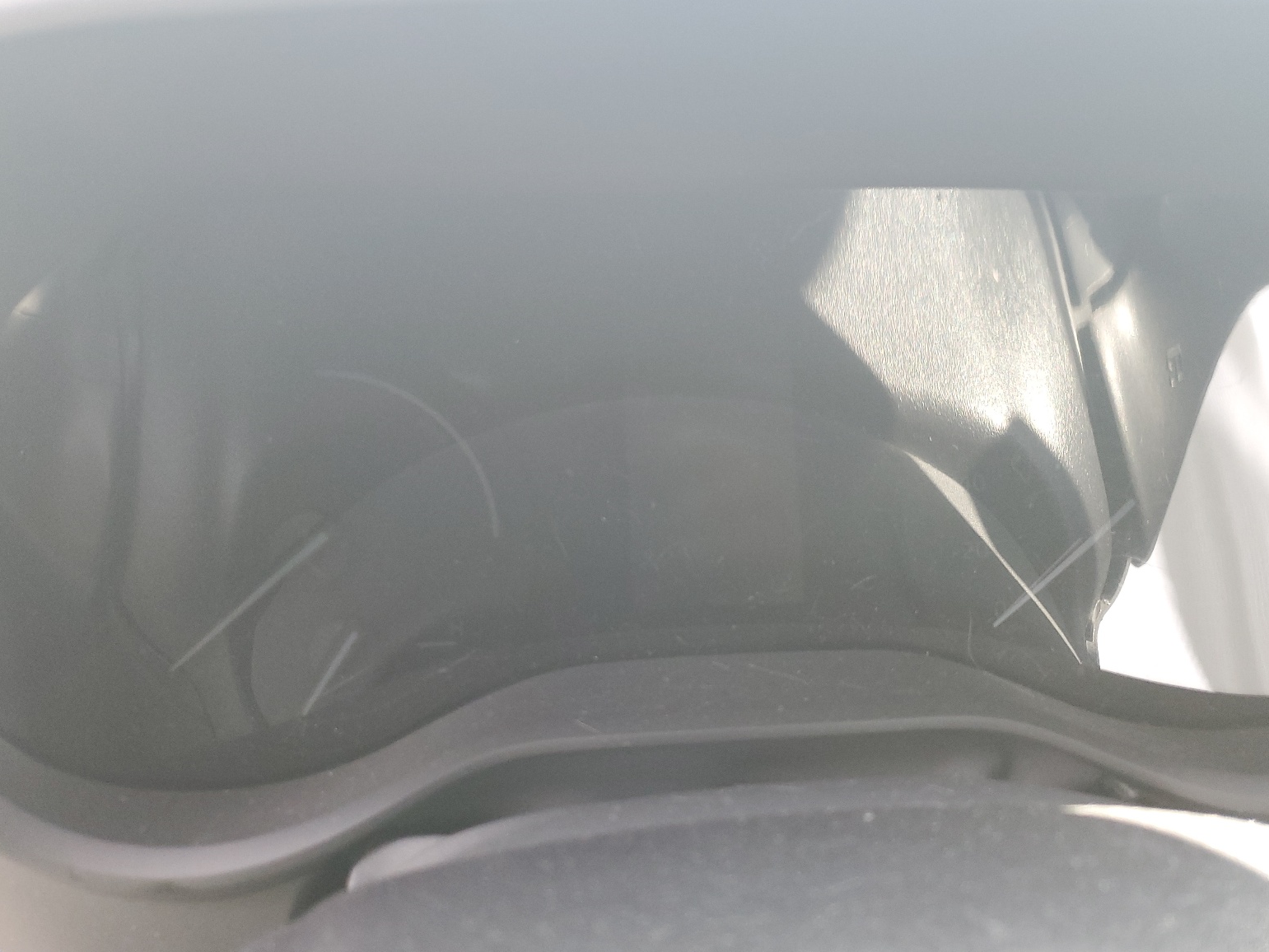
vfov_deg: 51.4
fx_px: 990
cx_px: 657
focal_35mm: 27
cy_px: 468
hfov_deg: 65.3
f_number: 1.5
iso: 132
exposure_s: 1/60.2
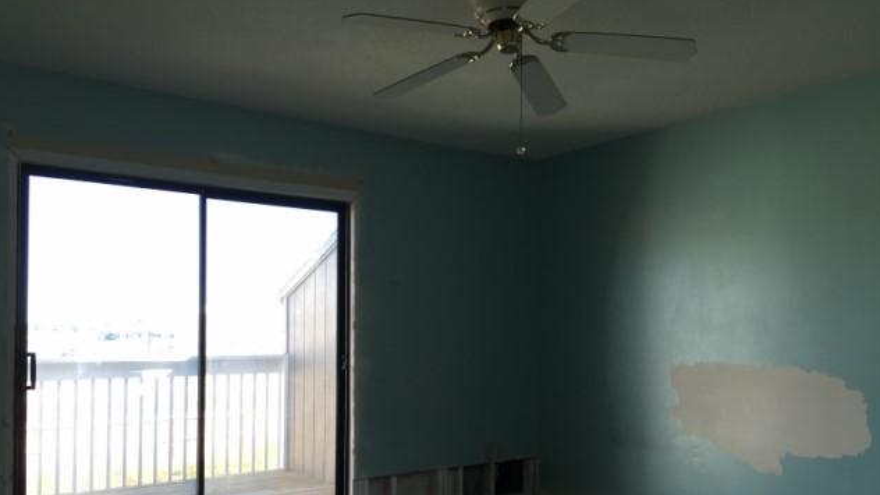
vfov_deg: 36.3
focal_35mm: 32
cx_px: 441
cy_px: 330
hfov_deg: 61.0
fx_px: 746
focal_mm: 4.15
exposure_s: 1/53
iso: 32
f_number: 2.2
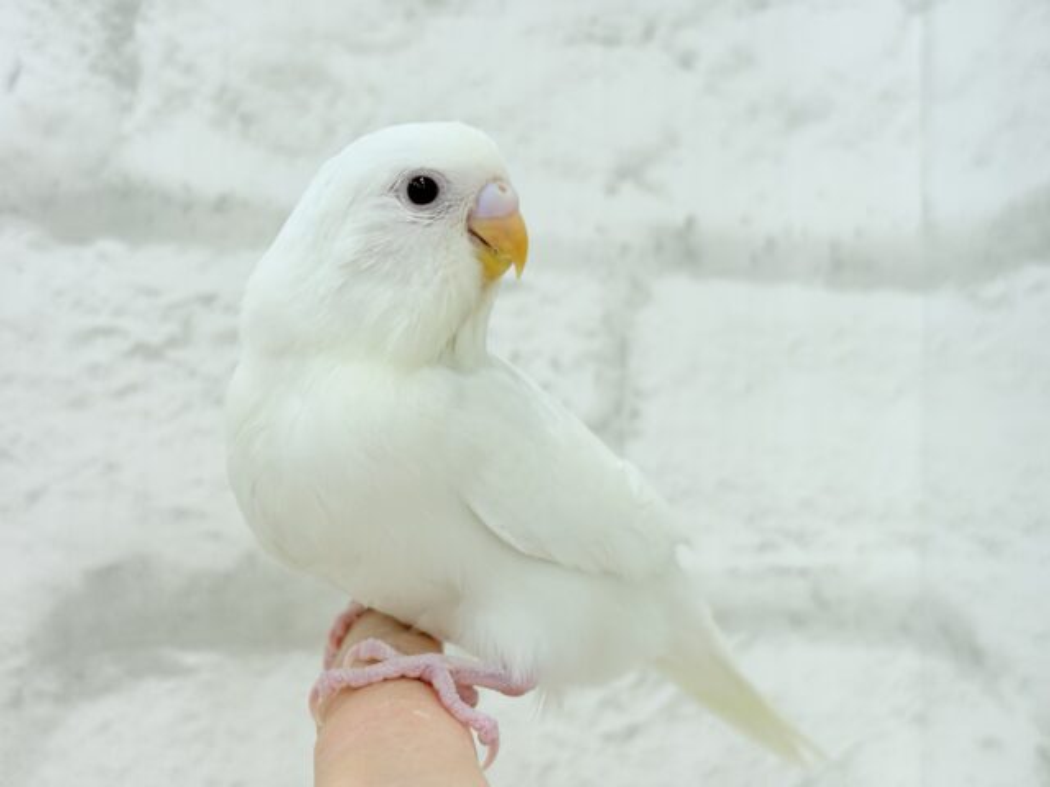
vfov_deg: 28.0
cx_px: 525
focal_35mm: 52
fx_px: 1577
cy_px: 394
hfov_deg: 36.8
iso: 25
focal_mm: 5.96
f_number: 1.6
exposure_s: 1/50
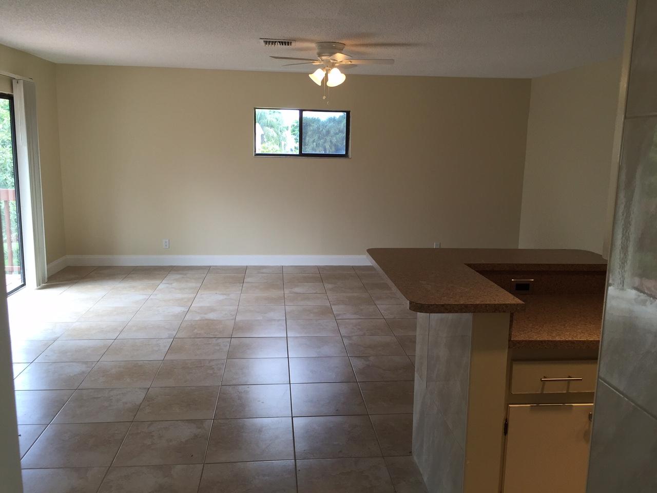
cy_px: 246
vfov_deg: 48.2
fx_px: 550
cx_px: 328
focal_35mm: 29
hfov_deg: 61.7
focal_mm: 4.15
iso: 50
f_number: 2.2
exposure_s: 1/120
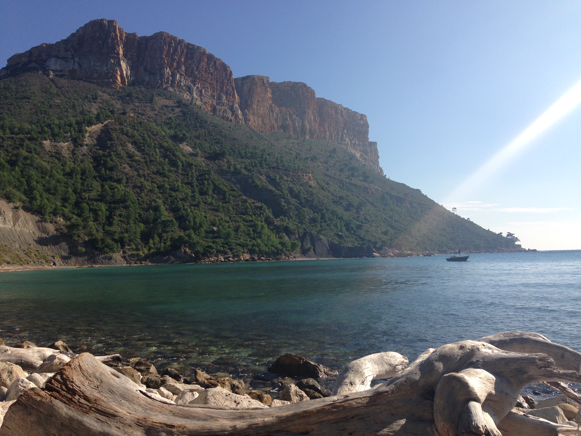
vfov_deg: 42.9
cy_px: 218
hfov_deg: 55.4
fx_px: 554
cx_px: 290
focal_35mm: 33
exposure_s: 1/1938
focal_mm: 4.12
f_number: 2.4
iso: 50
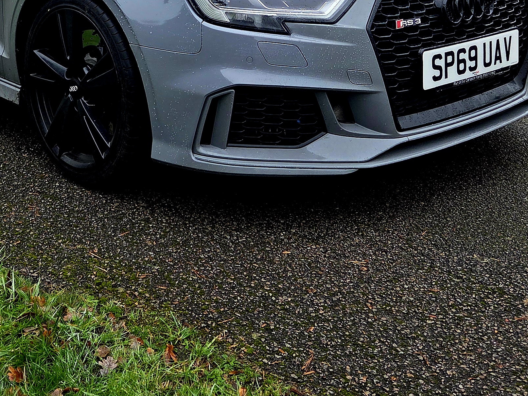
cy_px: -11
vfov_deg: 24.4
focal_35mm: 57
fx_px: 870
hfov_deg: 33.3
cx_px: 158
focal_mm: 5.4
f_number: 1.8
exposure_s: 1/182
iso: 80
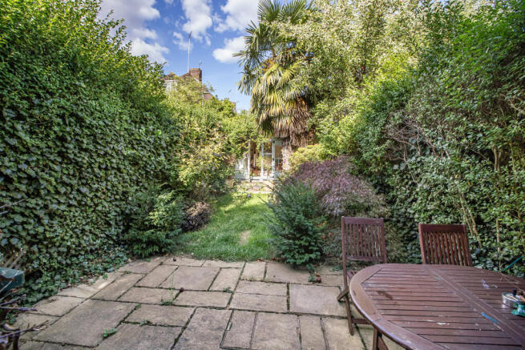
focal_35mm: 16
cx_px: 262
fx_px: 233
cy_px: 175
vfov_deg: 73.8
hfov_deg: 96.7
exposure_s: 1/200
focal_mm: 16
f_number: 8
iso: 320
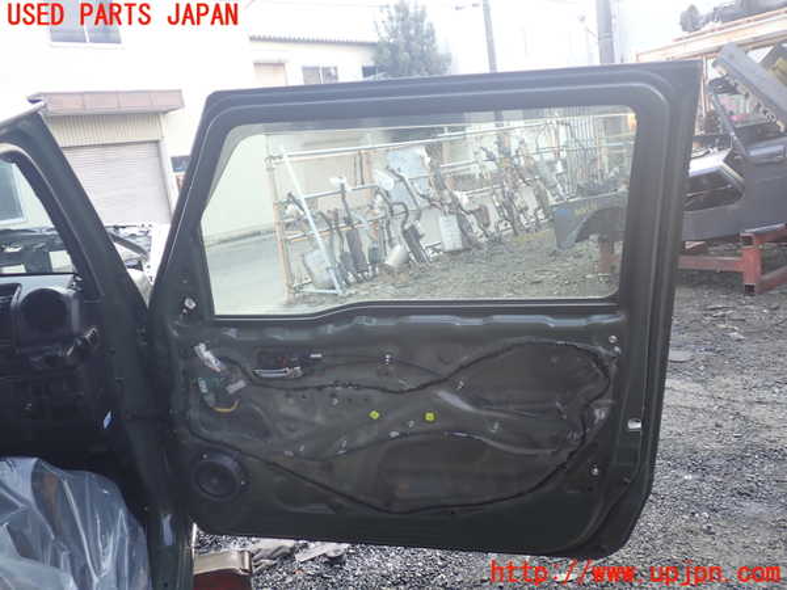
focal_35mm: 30
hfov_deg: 60.0
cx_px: 394
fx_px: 682
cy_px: 295
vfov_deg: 46.8
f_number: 2.3
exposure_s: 1/80
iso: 100
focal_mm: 5.4
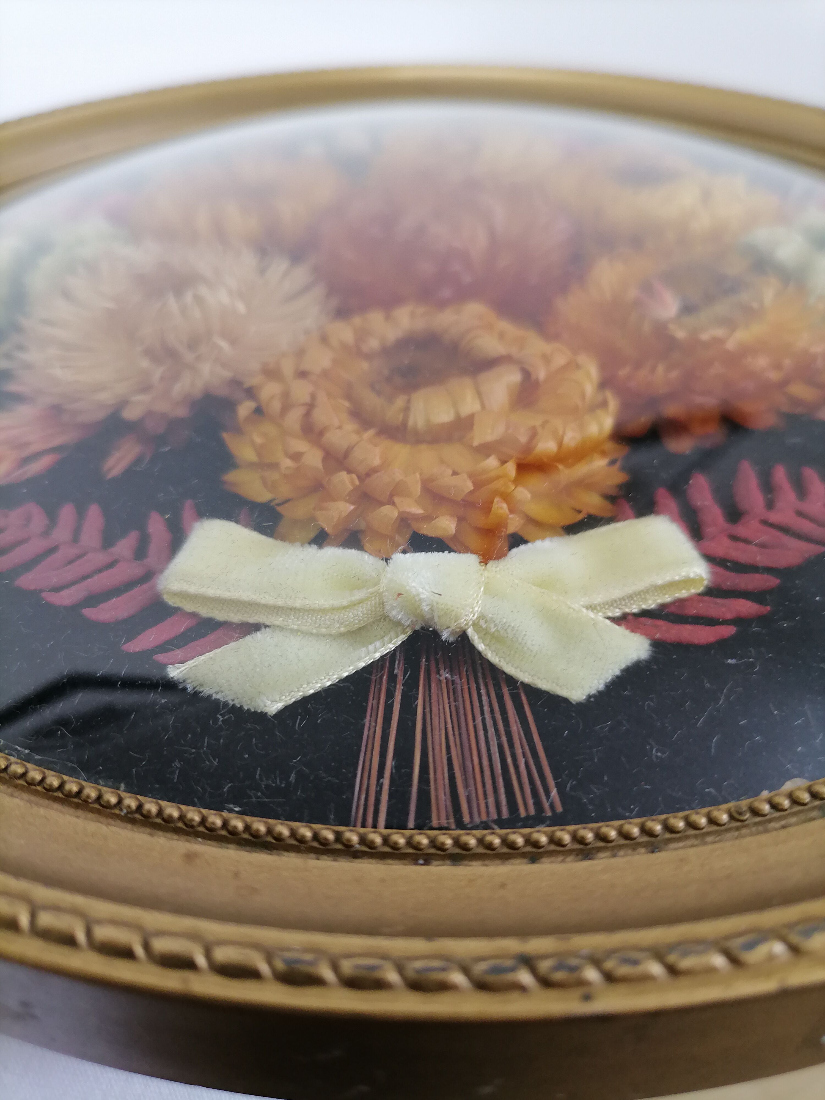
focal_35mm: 26
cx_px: 412
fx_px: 826
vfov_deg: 67.3
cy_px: 550
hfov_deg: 53.1
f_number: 1.8
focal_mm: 5.4
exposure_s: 1/33.3
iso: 160
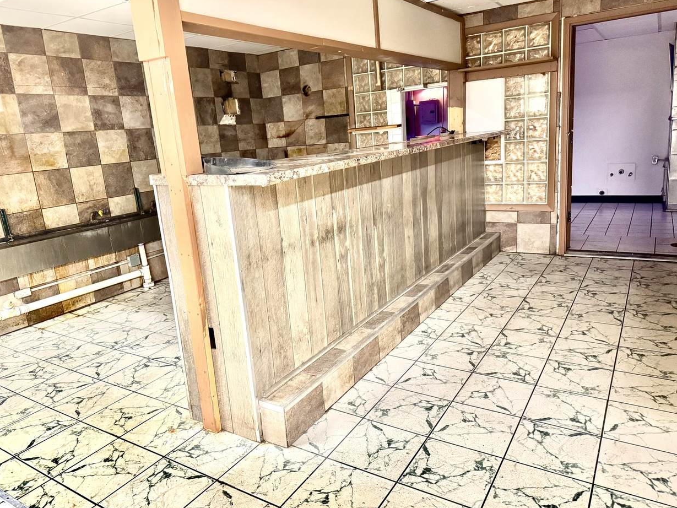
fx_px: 489
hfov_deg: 69.4
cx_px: 325
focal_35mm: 25
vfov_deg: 54.9
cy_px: 250
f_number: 1.78
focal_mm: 6.76
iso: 640
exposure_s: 1/60
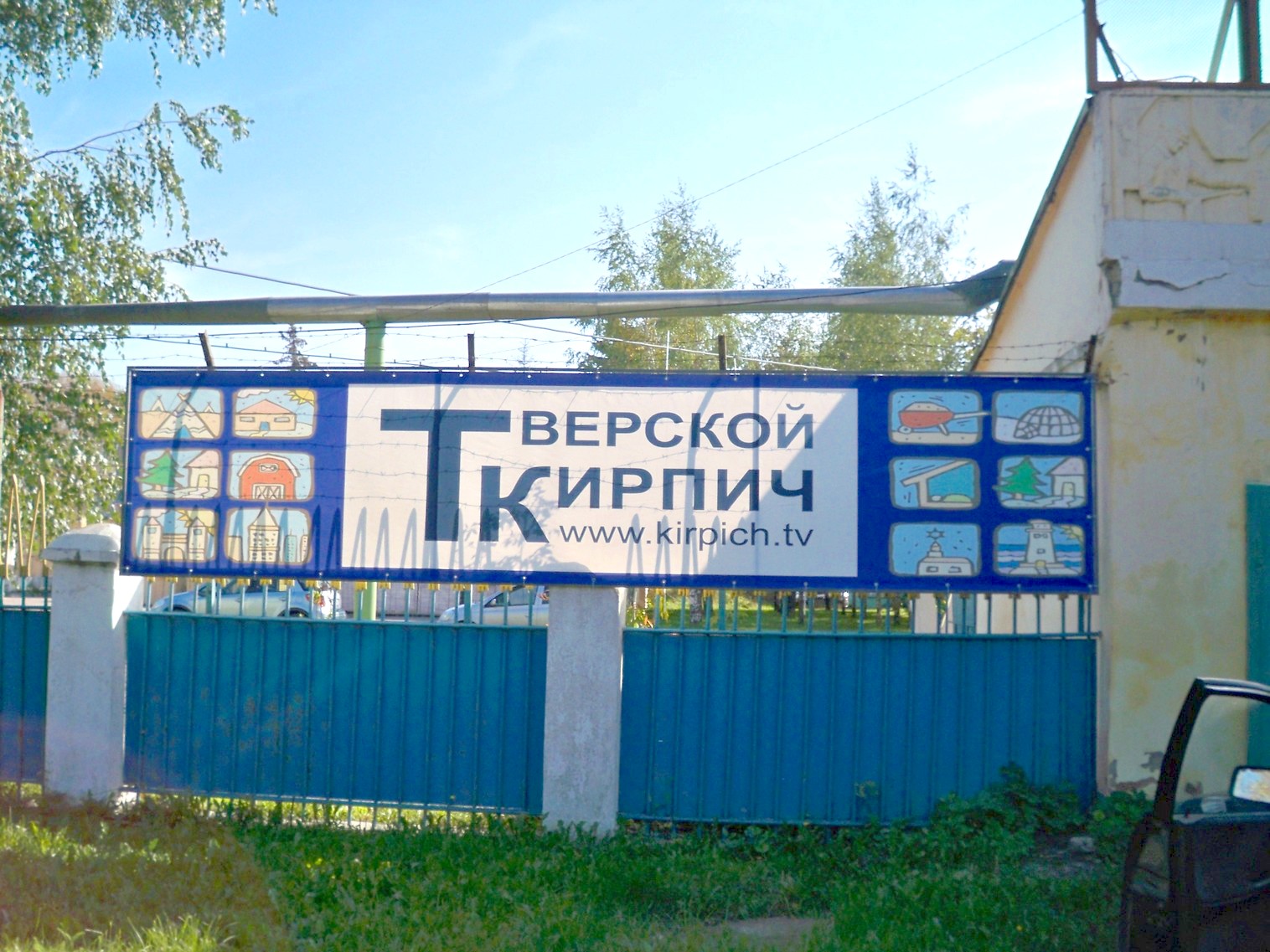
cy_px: 476
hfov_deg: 52.6
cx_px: 635
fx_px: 1284
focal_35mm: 35
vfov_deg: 40.7
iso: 125
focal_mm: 6.3
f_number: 4.7
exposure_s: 1/500
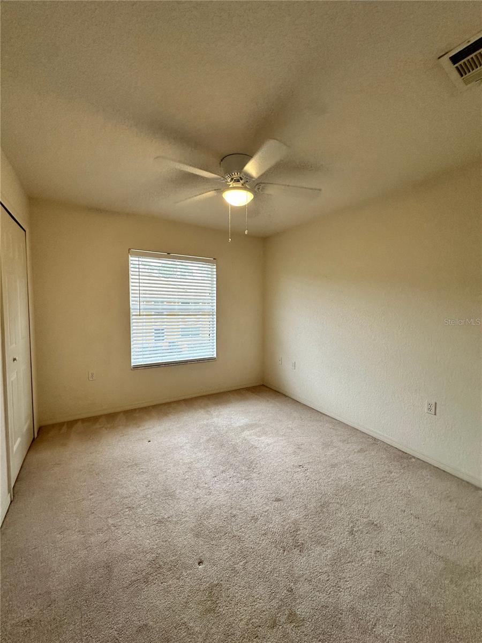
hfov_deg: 85.7
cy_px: 322
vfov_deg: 102.1
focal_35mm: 14
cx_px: 241
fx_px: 260
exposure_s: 1/120
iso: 200
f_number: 2.2
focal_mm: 2.22
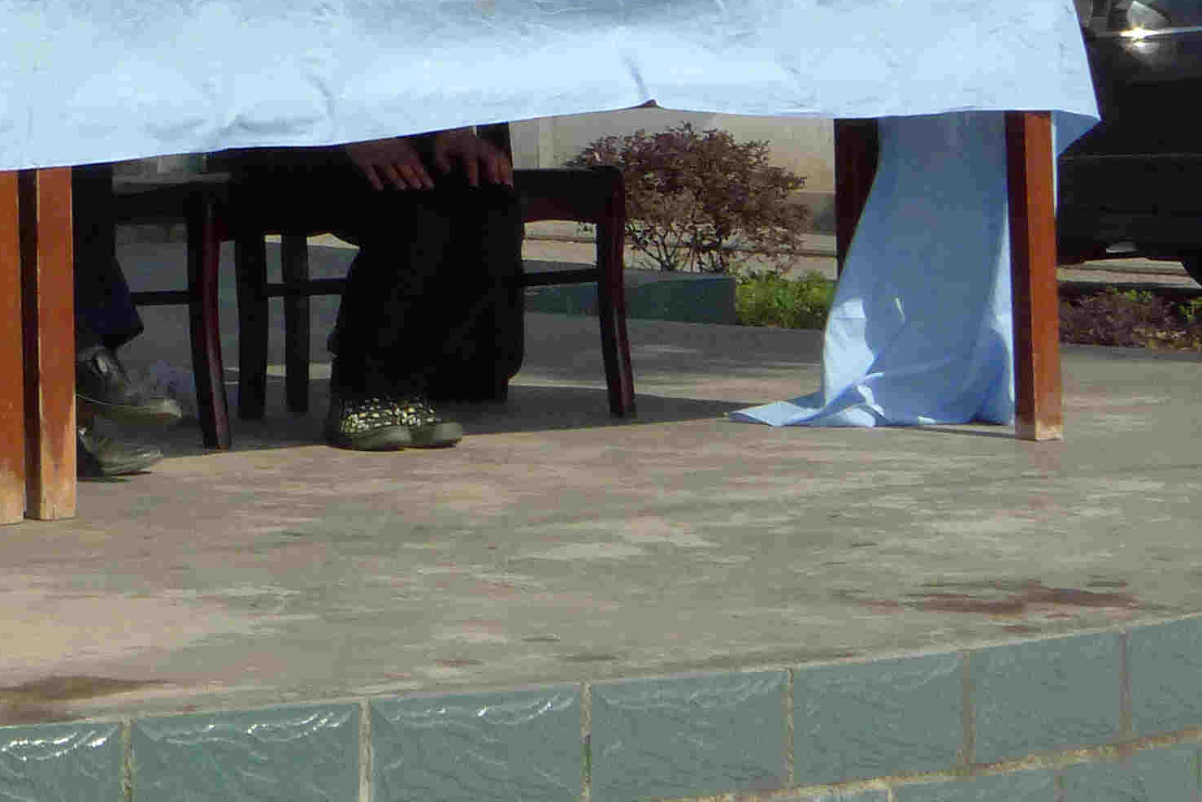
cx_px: -45
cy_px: -118
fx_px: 5544
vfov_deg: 8.2
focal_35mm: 166
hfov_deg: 12.2
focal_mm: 13.9
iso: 400
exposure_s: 1/1000
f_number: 8
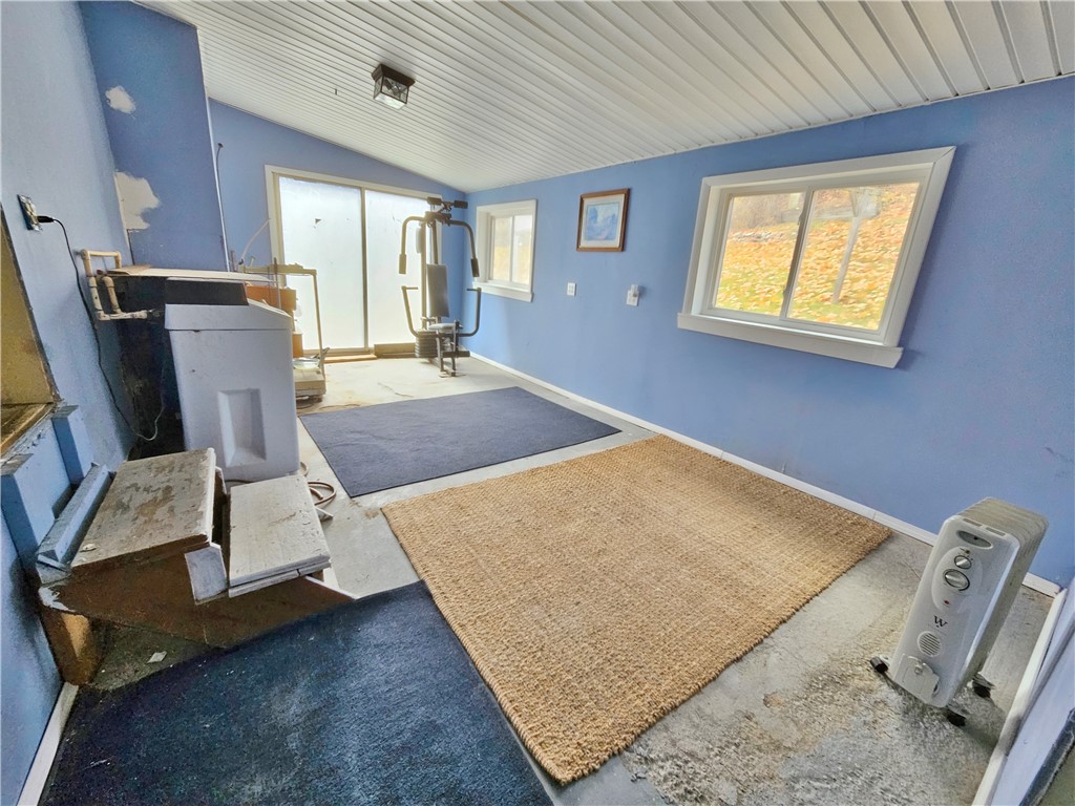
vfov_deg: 89.9
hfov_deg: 106.2
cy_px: 403
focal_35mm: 13
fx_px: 404
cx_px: 538
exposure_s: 1/77.4
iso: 200
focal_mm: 2.2
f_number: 2.2
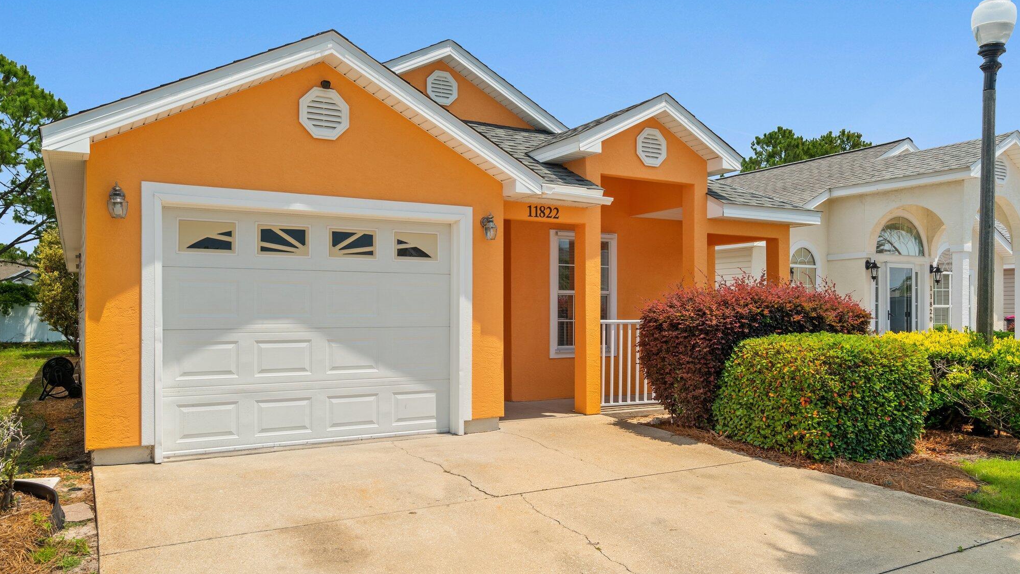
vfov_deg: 42.1
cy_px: 318
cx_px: 516
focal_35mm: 28
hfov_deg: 68.8
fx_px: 745
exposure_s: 1/60
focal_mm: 17
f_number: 8
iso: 100
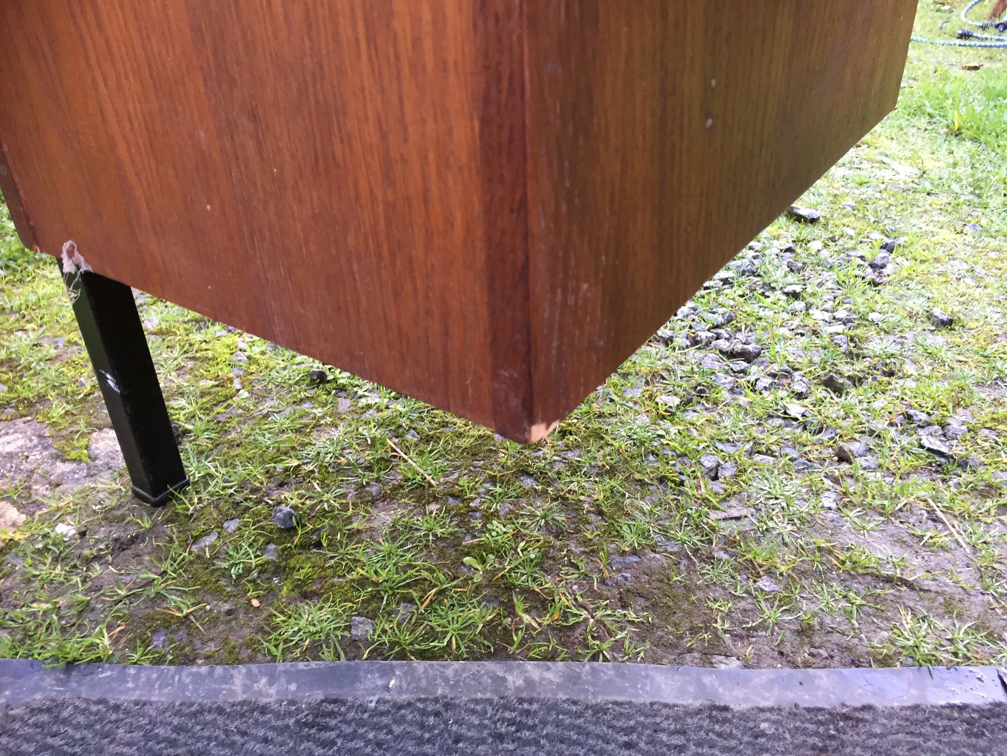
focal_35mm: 29
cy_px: 378
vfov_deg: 48.2
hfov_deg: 61.7
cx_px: 504
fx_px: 844
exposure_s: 1/33
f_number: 2.2
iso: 125
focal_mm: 4.15
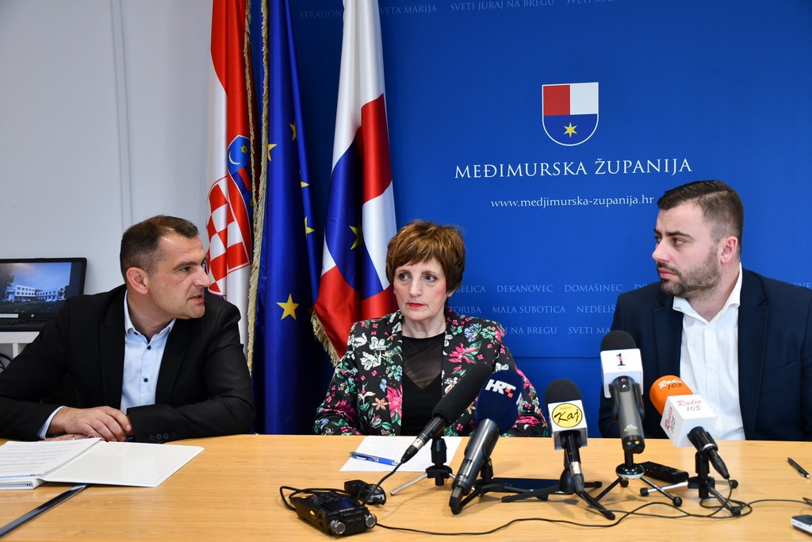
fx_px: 1083
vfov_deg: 28.1
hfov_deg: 41.1
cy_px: 271
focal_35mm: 48
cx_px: 406
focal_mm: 32
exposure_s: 1/125
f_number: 4
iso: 900
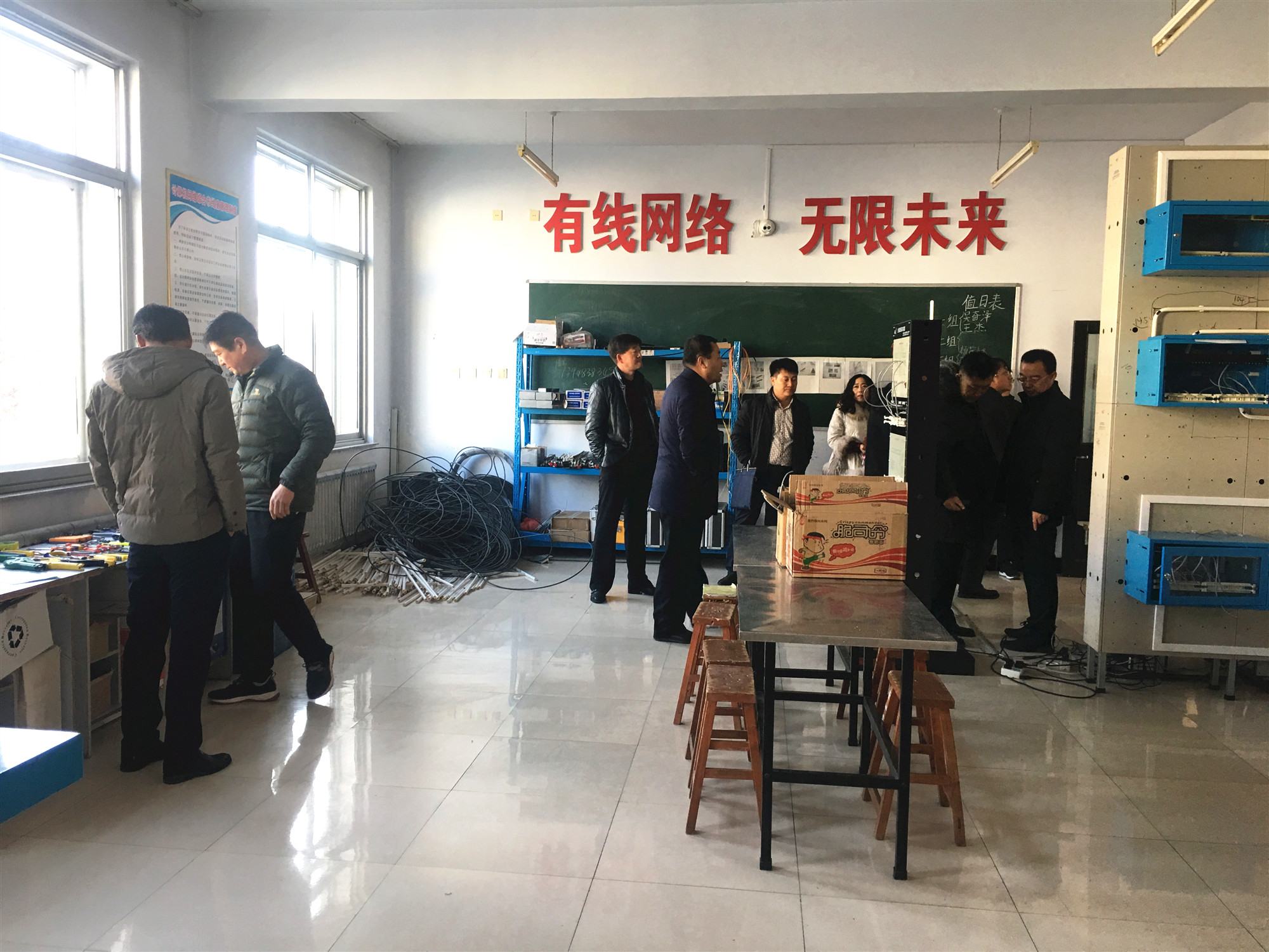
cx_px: 634
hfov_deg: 61.7
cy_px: 476
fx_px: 1063
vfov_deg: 48.2
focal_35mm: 29
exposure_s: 1/33
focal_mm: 4.15
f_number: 2.2
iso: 40
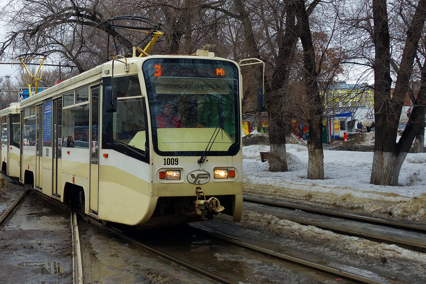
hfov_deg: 35.4
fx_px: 663
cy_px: 70
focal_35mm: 56
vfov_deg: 23.9
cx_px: 152
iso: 125
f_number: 4.5
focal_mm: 13.75
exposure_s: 1/500
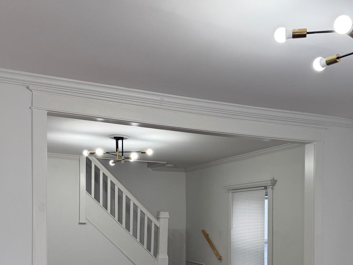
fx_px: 428
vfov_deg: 33.2
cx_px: 207
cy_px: 220
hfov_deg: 44.6
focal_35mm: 42
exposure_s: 1/181
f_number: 1.78
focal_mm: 6.76
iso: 100
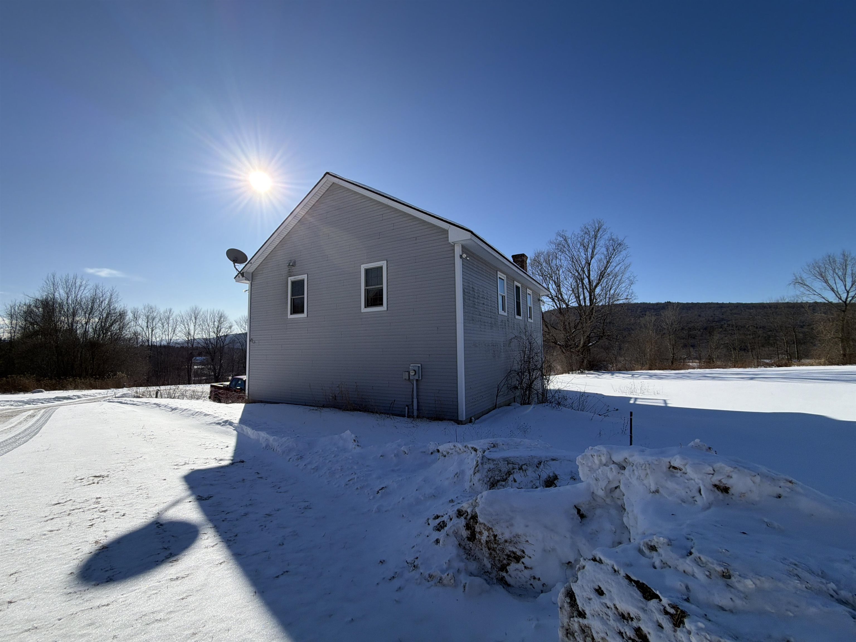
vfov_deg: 85.7
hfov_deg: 102.1
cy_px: 321
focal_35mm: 14
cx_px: 428
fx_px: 346
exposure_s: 1/1464
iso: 20
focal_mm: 2.22
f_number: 2.2
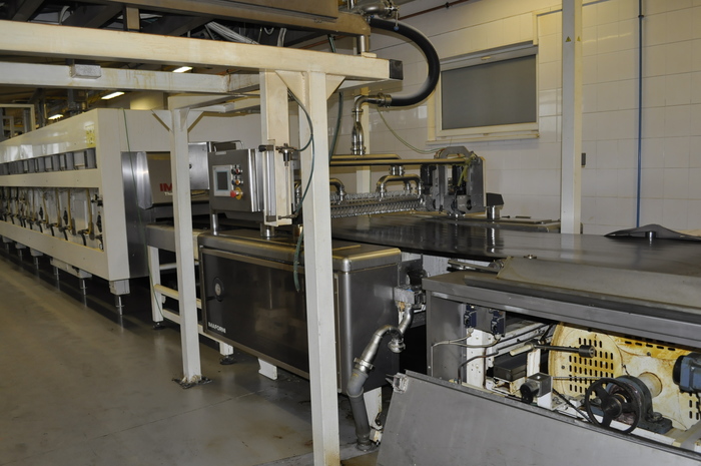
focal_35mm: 30
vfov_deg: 43.5
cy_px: 233
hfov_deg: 62.0
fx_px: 583
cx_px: 350
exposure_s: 1/60
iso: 800
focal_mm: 20
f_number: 3.8
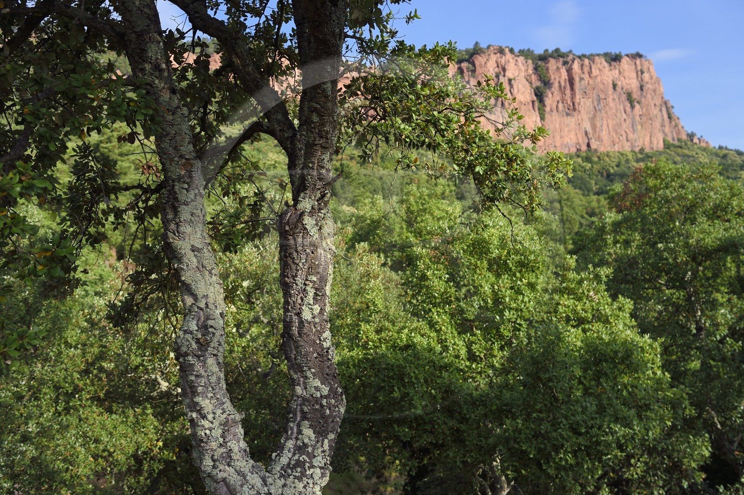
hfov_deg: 48.5
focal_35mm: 40
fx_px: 826
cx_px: 372
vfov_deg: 33.4
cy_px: 248
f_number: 6.3
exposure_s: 1/640
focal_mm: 40
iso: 200
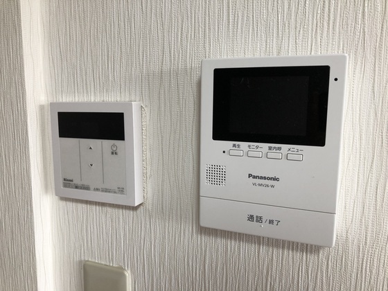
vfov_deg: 49.7
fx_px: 314
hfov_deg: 63.4
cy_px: 146
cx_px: 194
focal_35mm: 28
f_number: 1.8
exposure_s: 1/30
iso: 20
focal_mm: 3.99
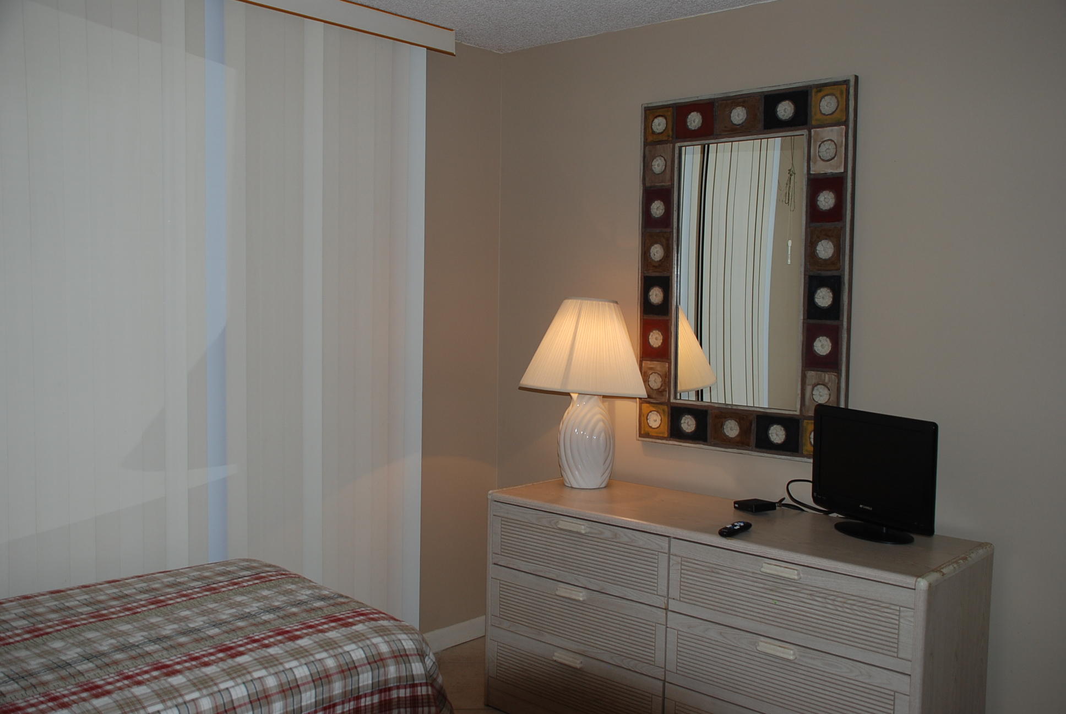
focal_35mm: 33
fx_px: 978
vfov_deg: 40.1
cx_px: 533
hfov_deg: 57.2
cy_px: 357
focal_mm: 22
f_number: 3.8
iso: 200
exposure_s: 1/60
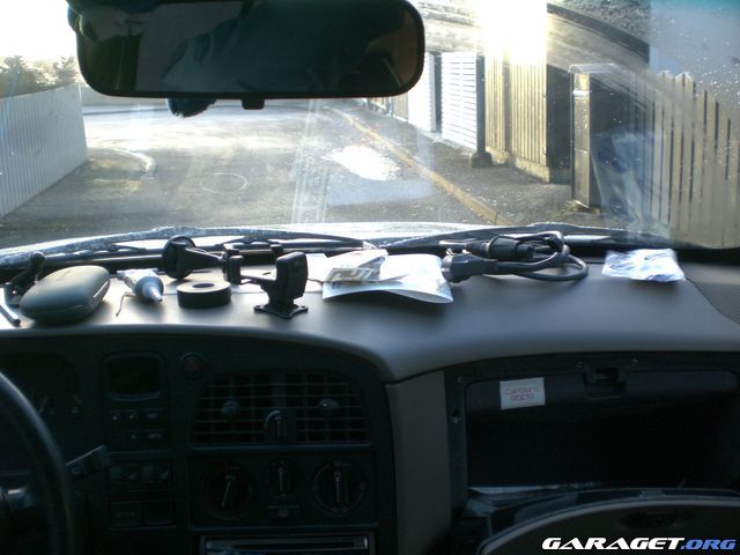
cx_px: 370
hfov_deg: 49.0
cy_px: 278
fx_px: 812
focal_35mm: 38
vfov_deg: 37.7
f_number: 3.1
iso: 100
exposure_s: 1/100
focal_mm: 6.3
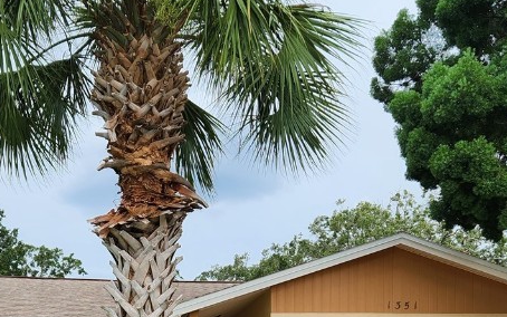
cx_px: 183
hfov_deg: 36.6
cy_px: 401
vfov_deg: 21.5
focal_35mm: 55
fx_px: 760
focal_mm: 5.4
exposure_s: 1/235
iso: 20
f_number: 1.8
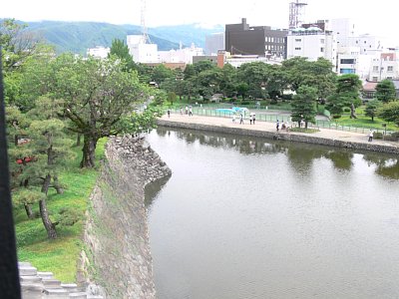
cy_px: 150
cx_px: 200
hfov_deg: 50.1
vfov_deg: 38.7
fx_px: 426
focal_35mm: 37
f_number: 5.6
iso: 80
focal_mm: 7.9
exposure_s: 1/100
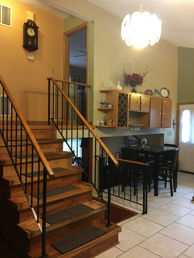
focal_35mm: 29
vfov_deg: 61.7
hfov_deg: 48.2
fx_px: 217
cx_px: 97
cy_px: 129
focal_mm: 4.15
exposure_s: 1/15
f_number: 2.2
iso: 80
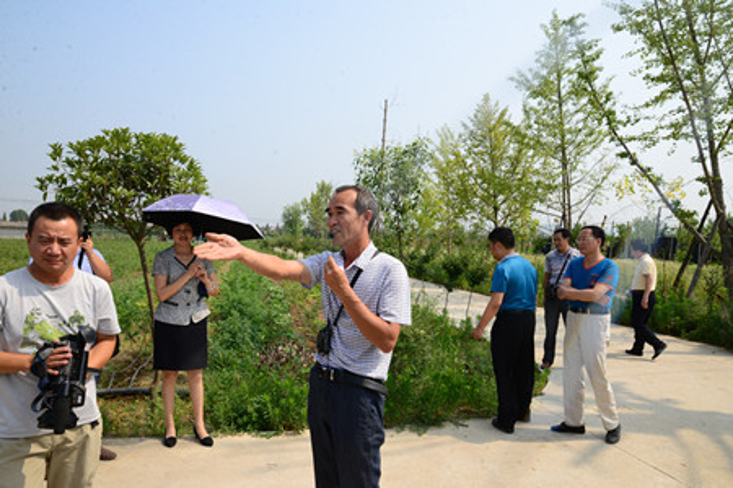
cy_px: 244
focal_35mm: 24
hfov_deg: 73.7
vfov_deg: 53.1
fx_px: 489
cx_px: 366
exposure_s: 1/800
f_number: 14
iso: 800
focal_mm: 24
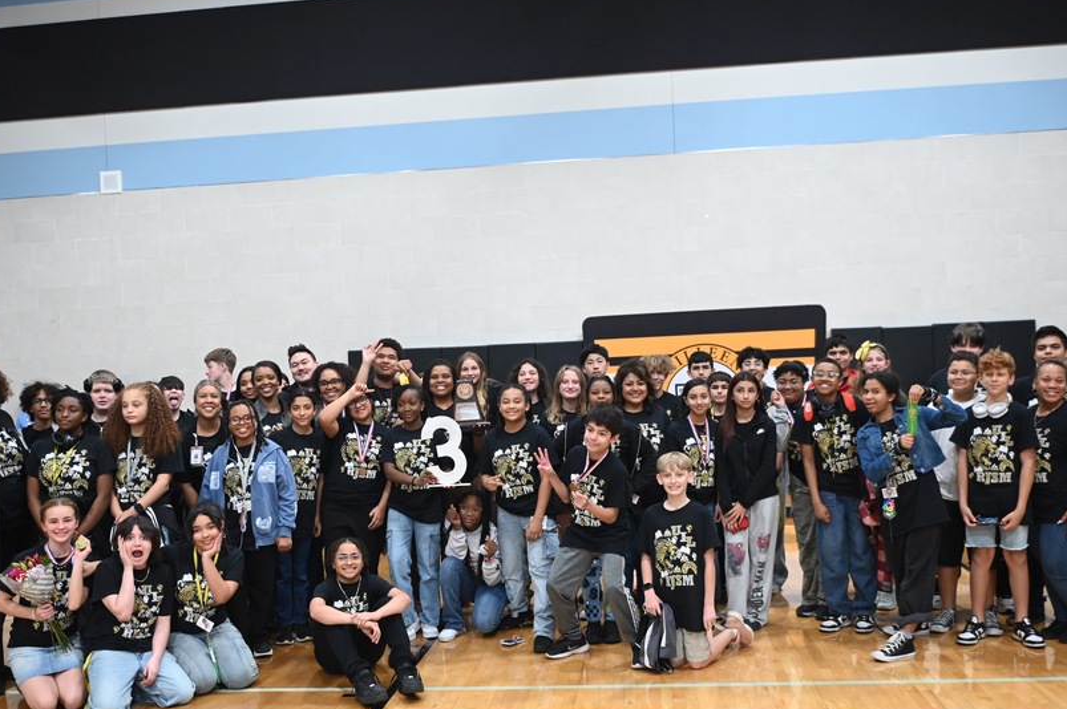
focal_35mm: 37
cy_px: 437
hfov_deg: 51.9
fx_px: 1096
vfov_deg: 35.7
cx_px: 538
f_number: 2.8
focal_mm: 29
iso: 2000
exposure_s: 1/250
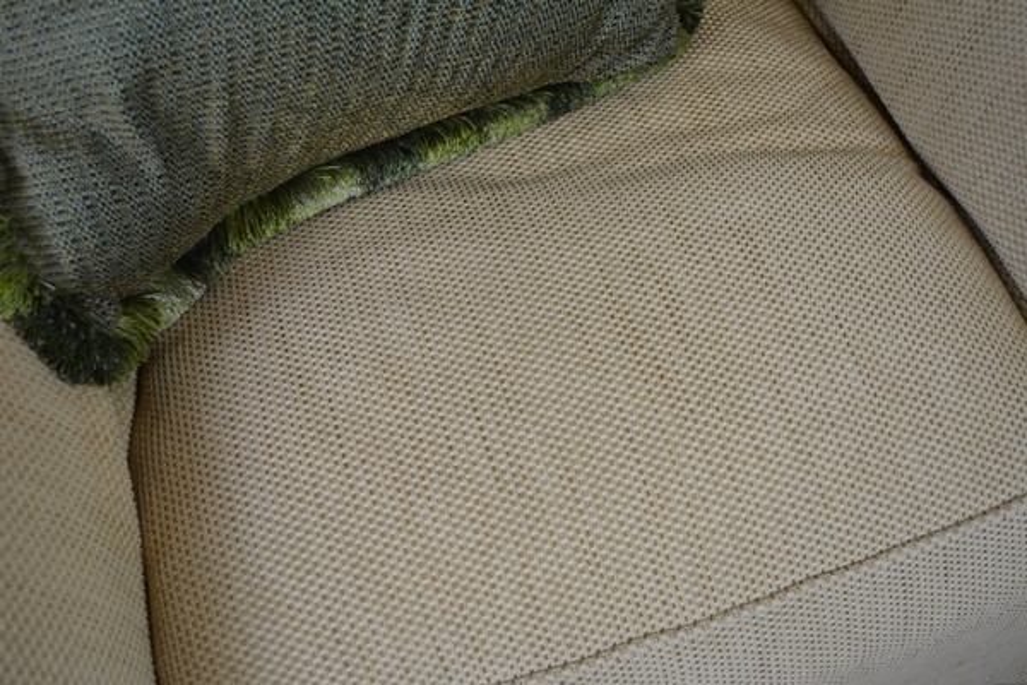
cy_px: 342
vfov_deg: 36.9
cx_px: 514
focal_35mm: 36
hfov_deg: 53.1
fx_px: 1027
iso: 400
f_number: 4
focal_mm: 24
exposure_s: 1/60
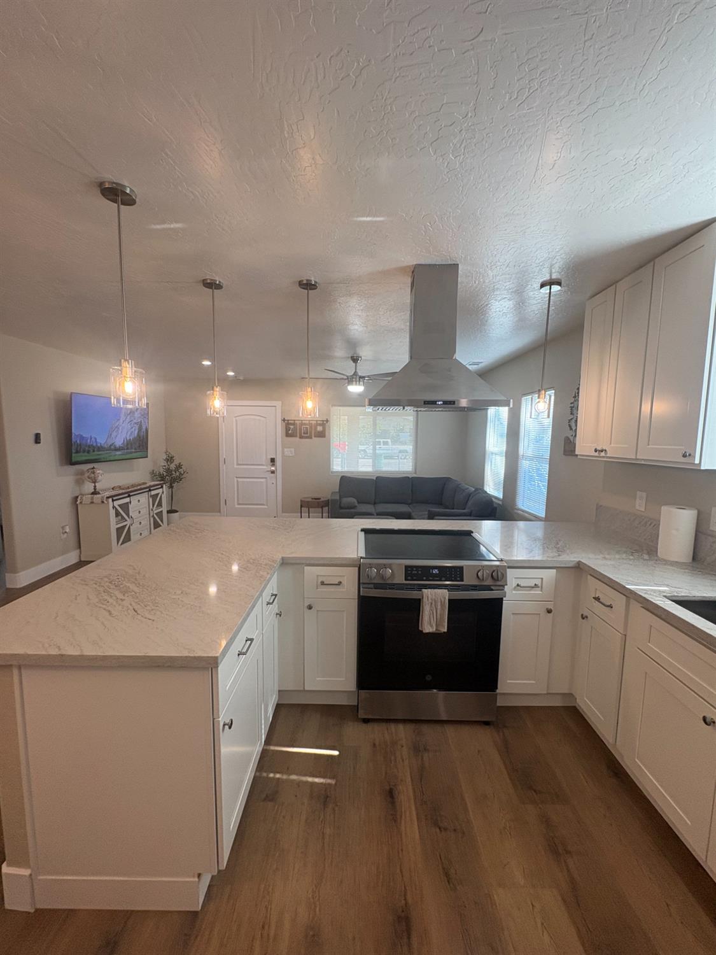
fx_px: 386
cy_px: 478
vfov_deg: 102.1
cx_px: 358
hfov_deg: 85.7
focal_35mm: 14
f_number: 2.2
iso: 160
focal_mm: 2.22
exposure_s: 1/120
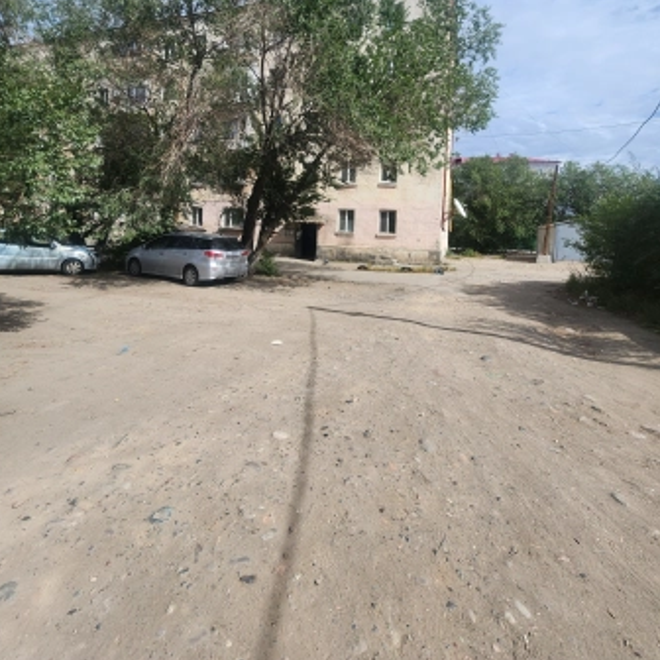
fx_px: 345
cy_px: 236
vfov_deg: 85.2
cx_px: 331
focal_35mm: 16
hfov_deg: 87.4
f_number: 2.2
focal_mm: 2.2
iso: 50
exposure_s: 1/2531
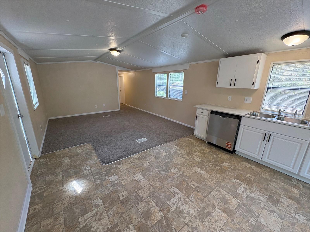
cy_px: 116
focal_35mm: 14
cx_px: 155
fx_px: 125
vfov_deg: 85.7
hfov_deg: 102.1
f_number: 2.2
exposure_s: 1/120
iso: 160
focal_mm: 2.22
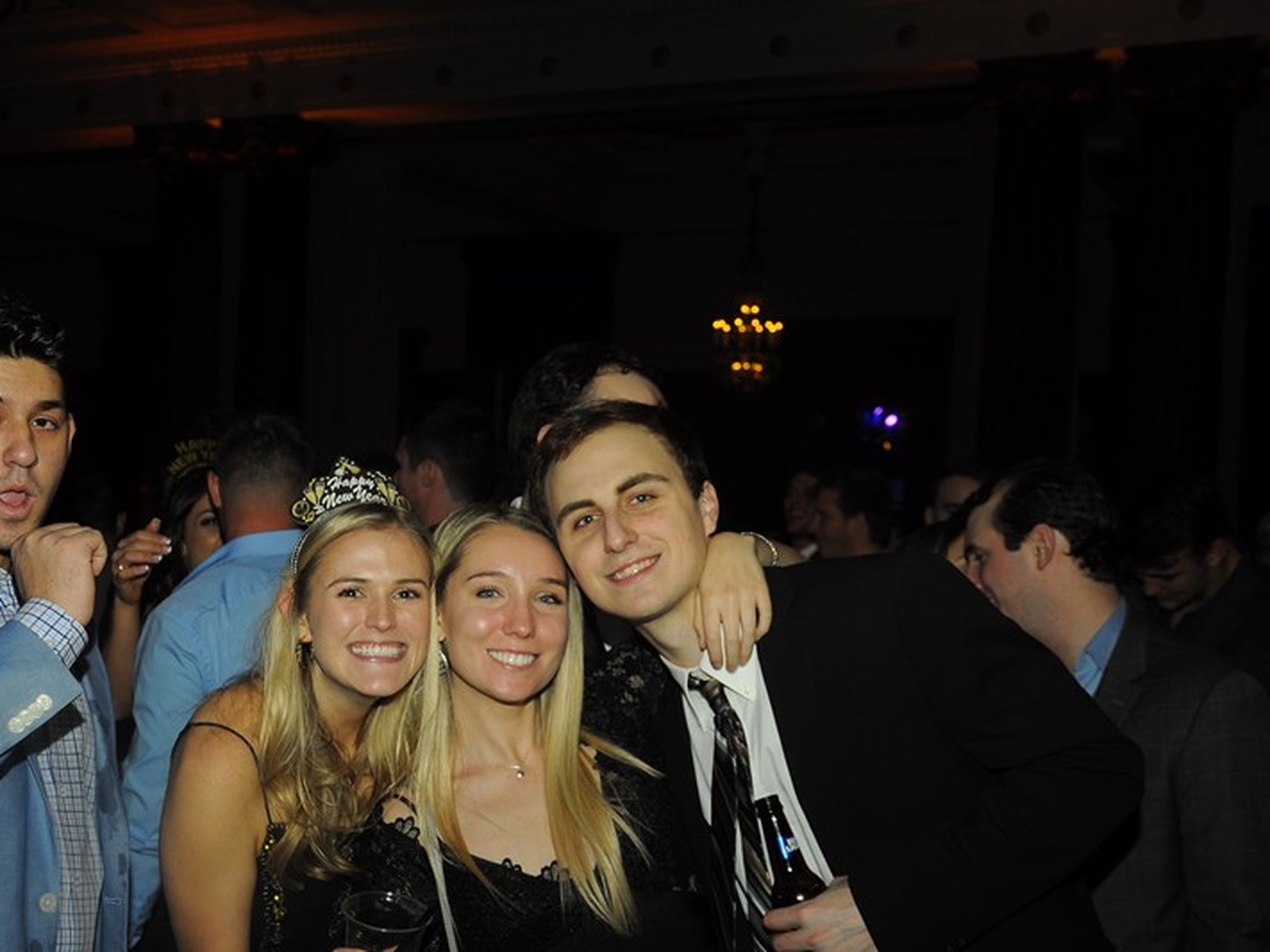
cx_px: 463
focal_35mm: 51
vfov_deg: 28.7
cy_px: 561
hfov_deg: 37.5
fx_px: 1859
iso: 400
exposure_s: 1/60
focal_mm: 25
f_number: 4.5
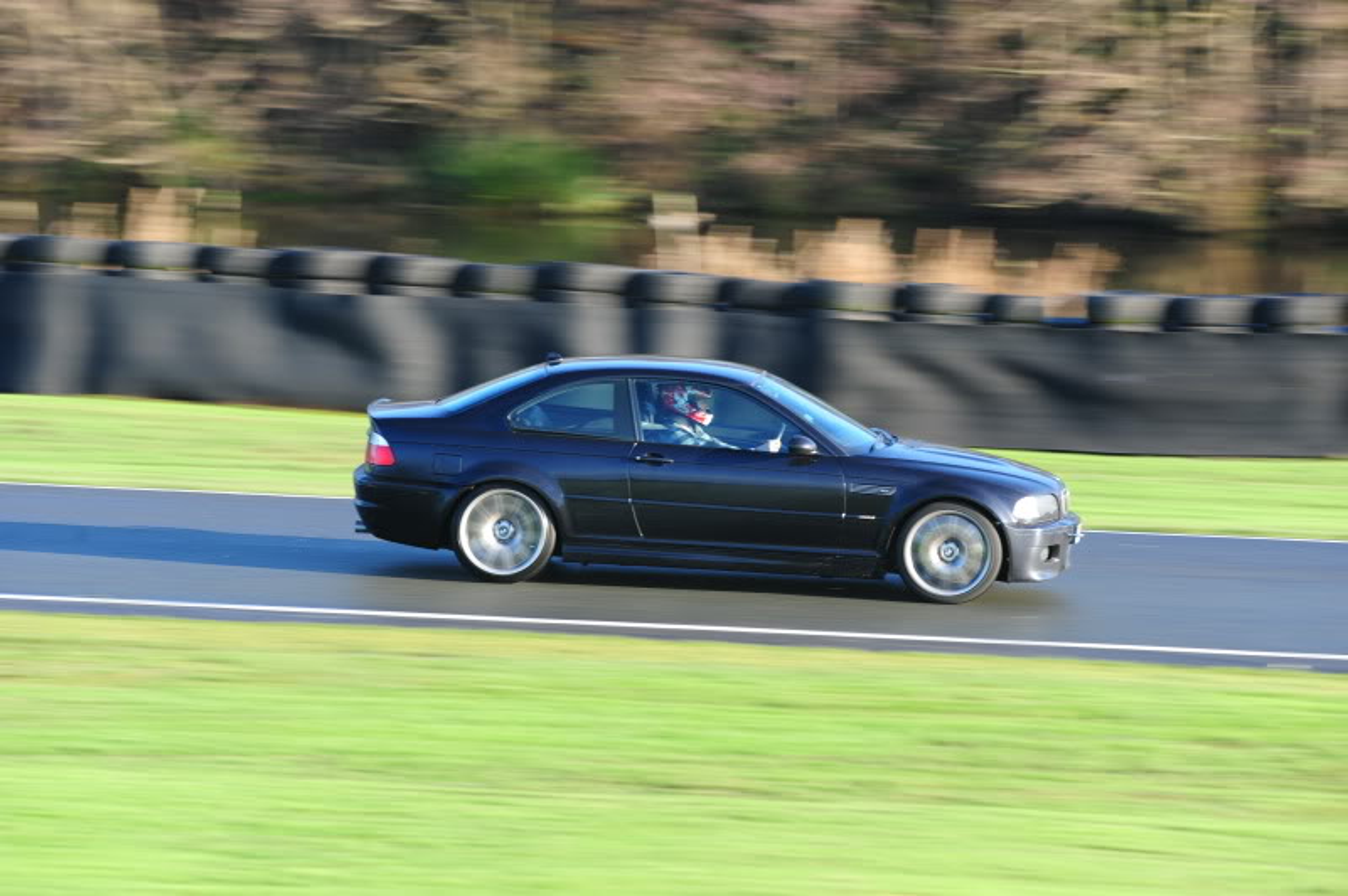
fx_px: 11224
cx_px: 674
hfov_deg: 6.9
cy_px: 448
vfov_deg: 4.6
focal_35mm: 300
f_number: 5
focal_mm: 300
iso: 200
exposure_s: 1/125
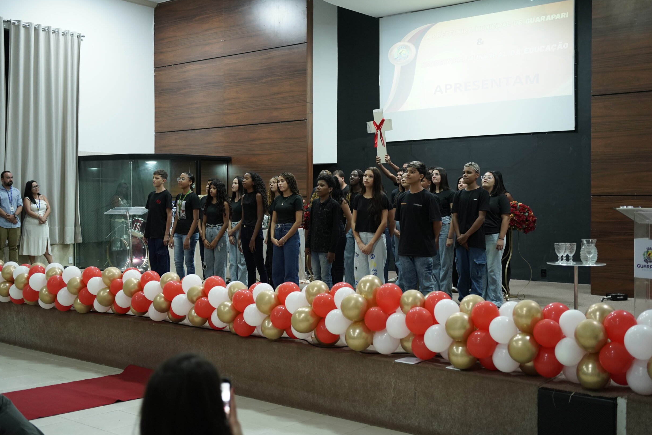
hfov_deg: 46.4
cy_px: 210
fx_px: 761
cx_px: 310
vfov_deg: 31.9
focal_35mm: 42
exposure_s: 1/80
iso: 2000
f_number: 2.8
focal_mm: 40
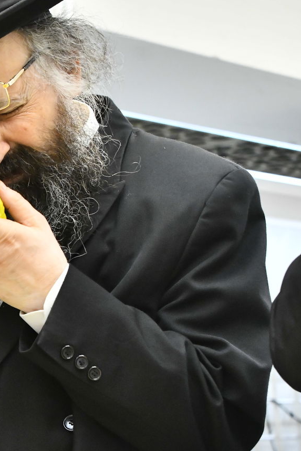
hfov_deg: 12.3
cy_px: 300
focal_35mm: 110
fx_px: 1379
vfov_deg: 18.5
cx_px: -24
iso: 2500
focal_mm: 45
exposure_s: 1/100
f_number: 5.6
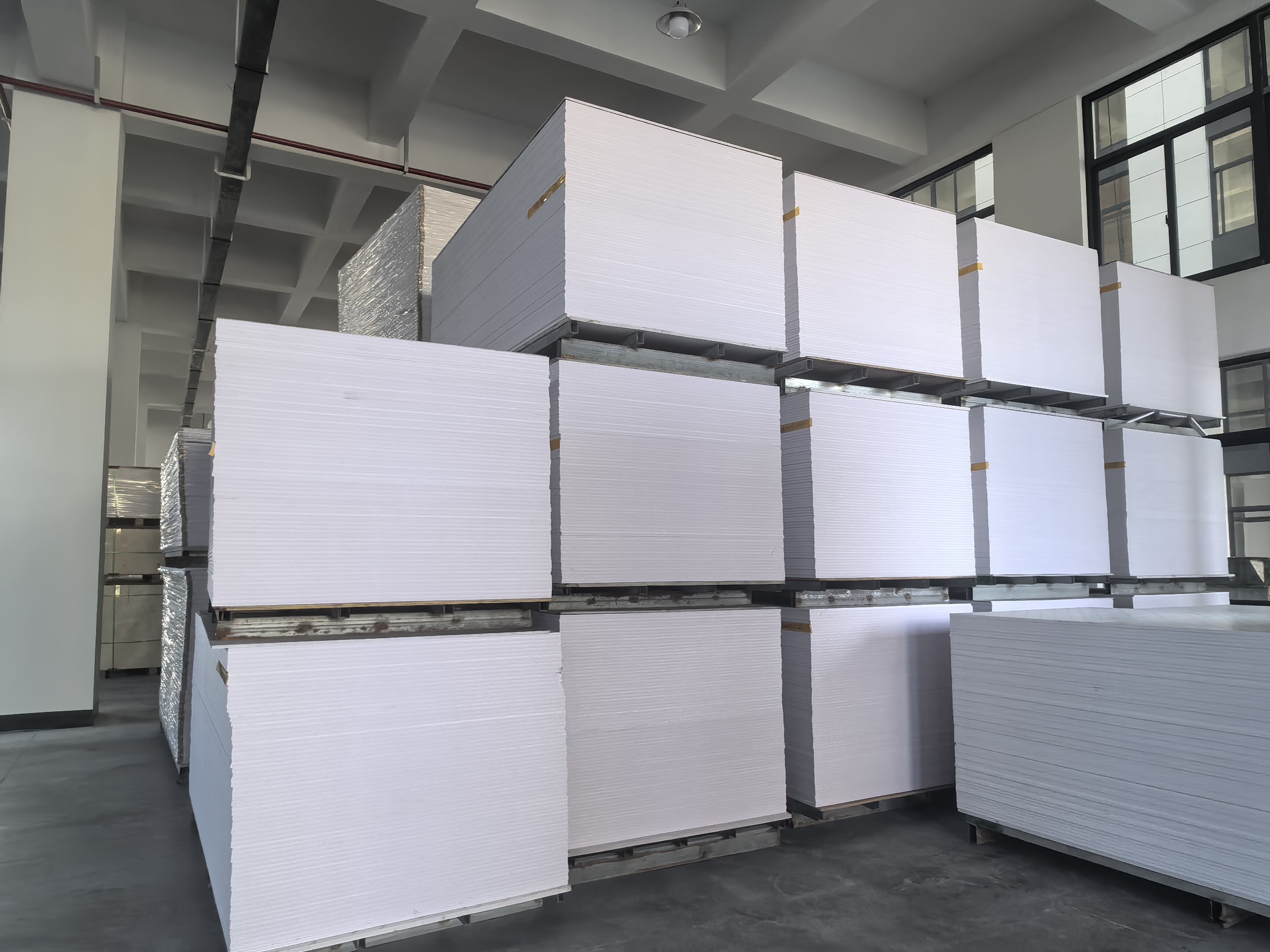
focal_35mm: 23
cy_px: 476
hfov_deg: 73.9
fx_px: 844
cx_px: 635
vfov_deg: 58.9
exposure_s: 1/50
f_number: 2.2
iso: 160
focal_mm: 1.95
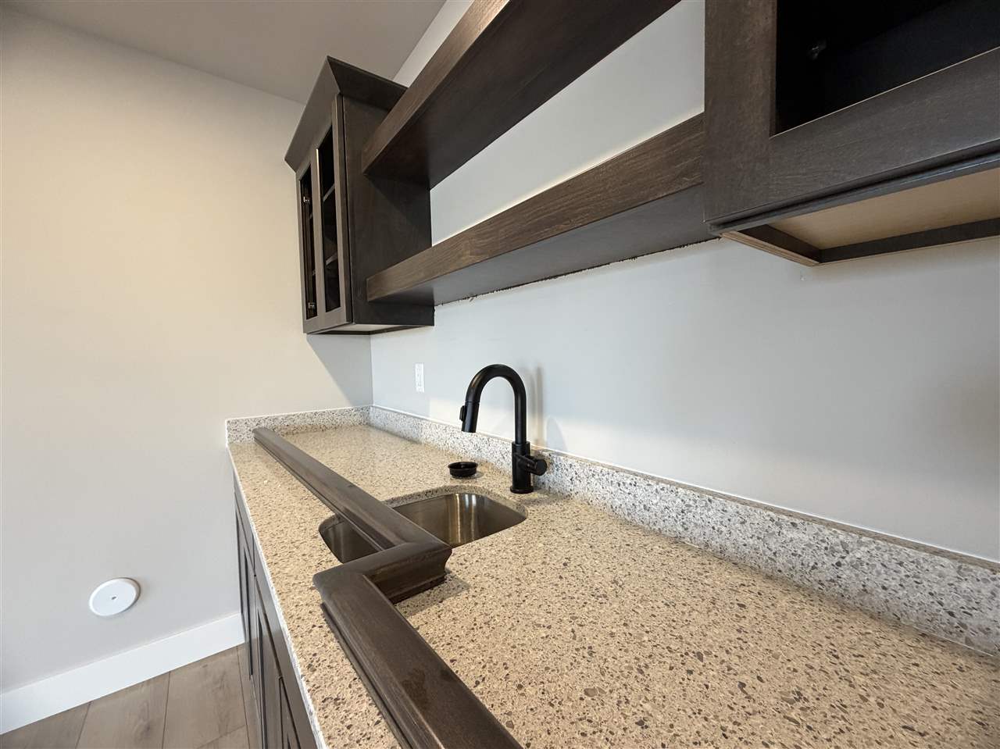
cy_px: 374
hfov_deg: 102.1
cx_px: 500
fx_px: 404
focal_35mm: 14
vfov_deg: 85.6
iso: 250
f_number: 2.2
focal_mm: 2.22
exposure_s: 1/60
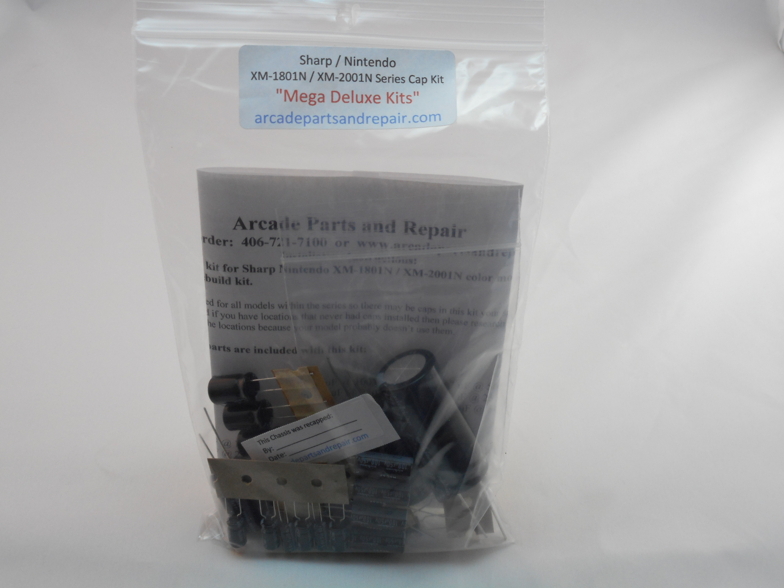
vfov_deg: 32.9
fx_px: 997
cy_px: 294
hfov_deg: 42.9
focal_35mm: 44
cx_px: 392
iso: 200
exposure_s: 1/30
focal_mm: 7.9
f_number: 4.7
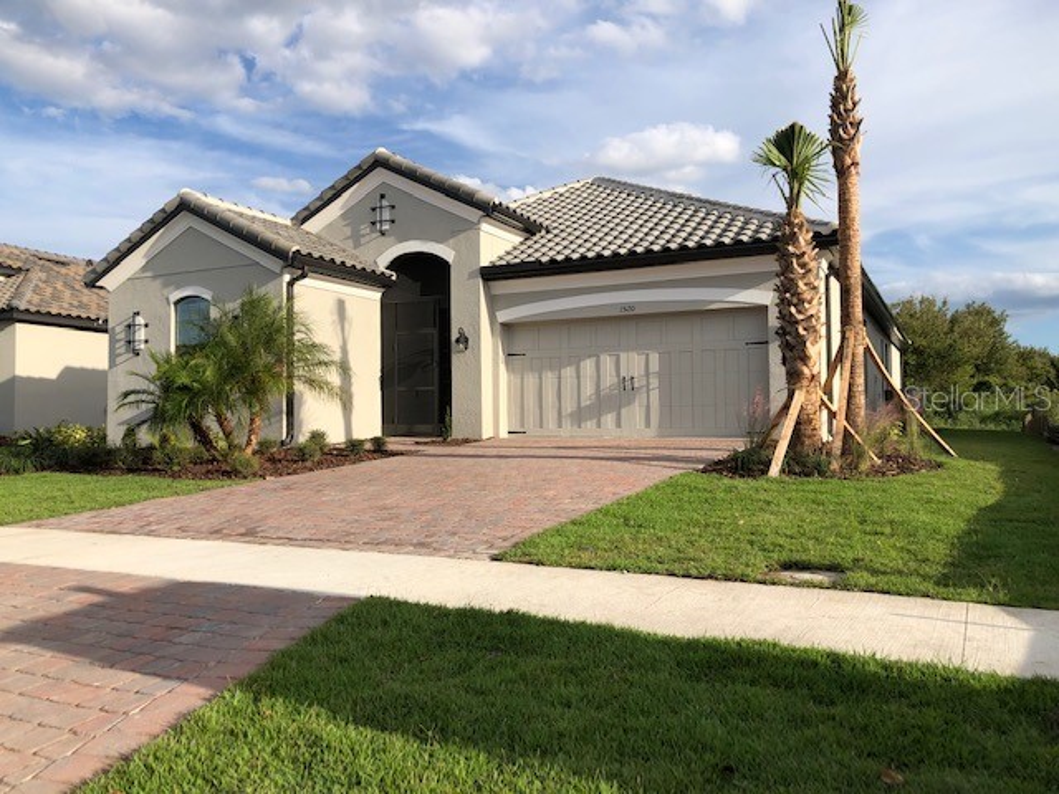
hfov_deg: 63.4
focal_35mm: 28
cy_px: 397
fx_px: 857
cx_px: 530
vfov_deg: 49.7
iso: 20
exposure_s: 1/2088
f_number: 1.8
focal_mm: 3.99
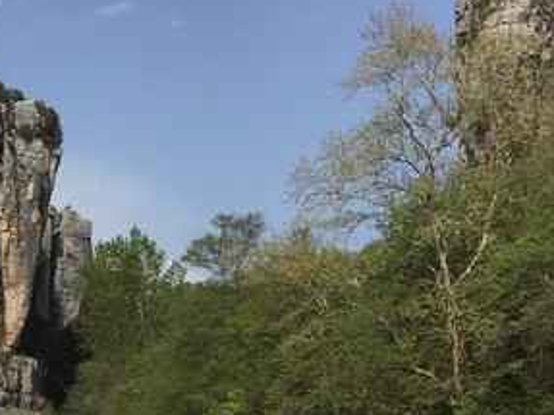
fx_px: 1616
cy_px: 529
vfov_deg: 14.1
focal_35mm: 101
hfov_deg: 18.3
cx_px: -145
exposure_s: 1/1709
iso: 25
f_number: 2.2
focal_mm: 4.15
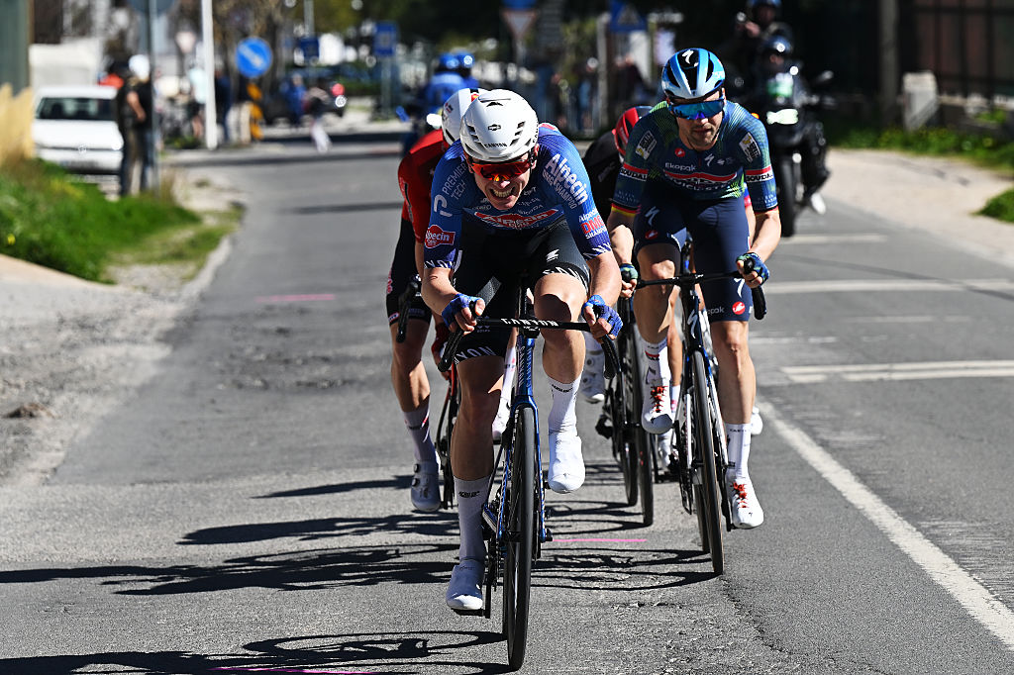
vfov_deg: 5.6
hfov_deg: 8.3
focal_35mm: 247
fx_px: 6955
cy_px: 338
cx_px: 507
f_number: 5
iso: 200
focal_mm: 165
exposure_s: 1/1600
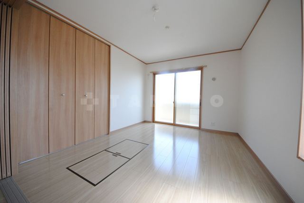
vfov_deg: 90.1
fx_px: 101
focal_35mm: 12
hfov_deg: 112.6
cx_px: 152
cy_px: 102
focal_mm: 8
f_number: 6.3
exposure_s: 1/160
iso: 800
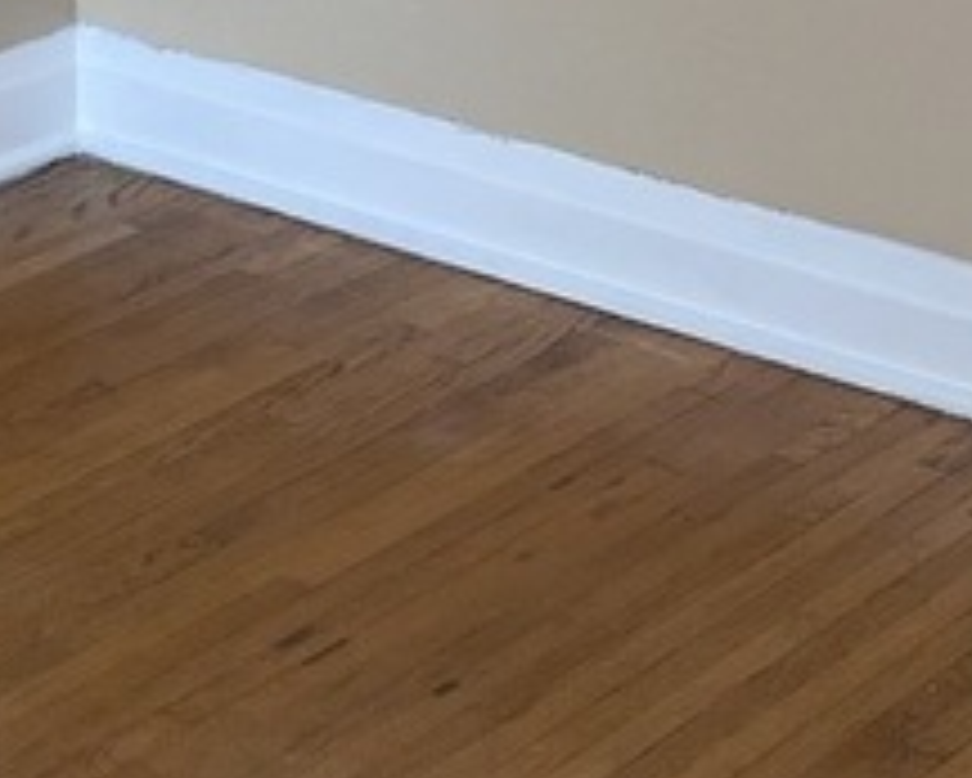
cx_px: 216
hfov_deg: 15.1
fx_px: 3655
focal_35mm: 127
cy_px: -607
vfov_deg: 11.3
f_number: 1.8
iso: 80
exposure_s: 1/120
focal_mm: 4.25
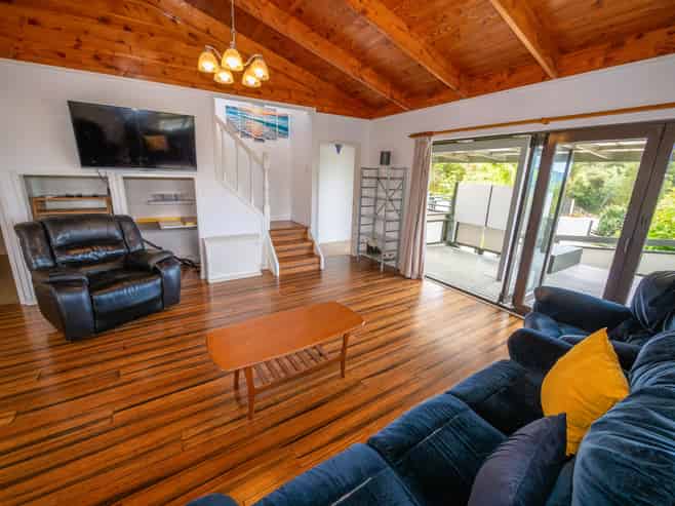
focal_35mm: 14
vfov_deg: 85.6
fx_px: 273
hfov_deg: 102.1
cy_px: 253
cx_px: 338
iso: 200
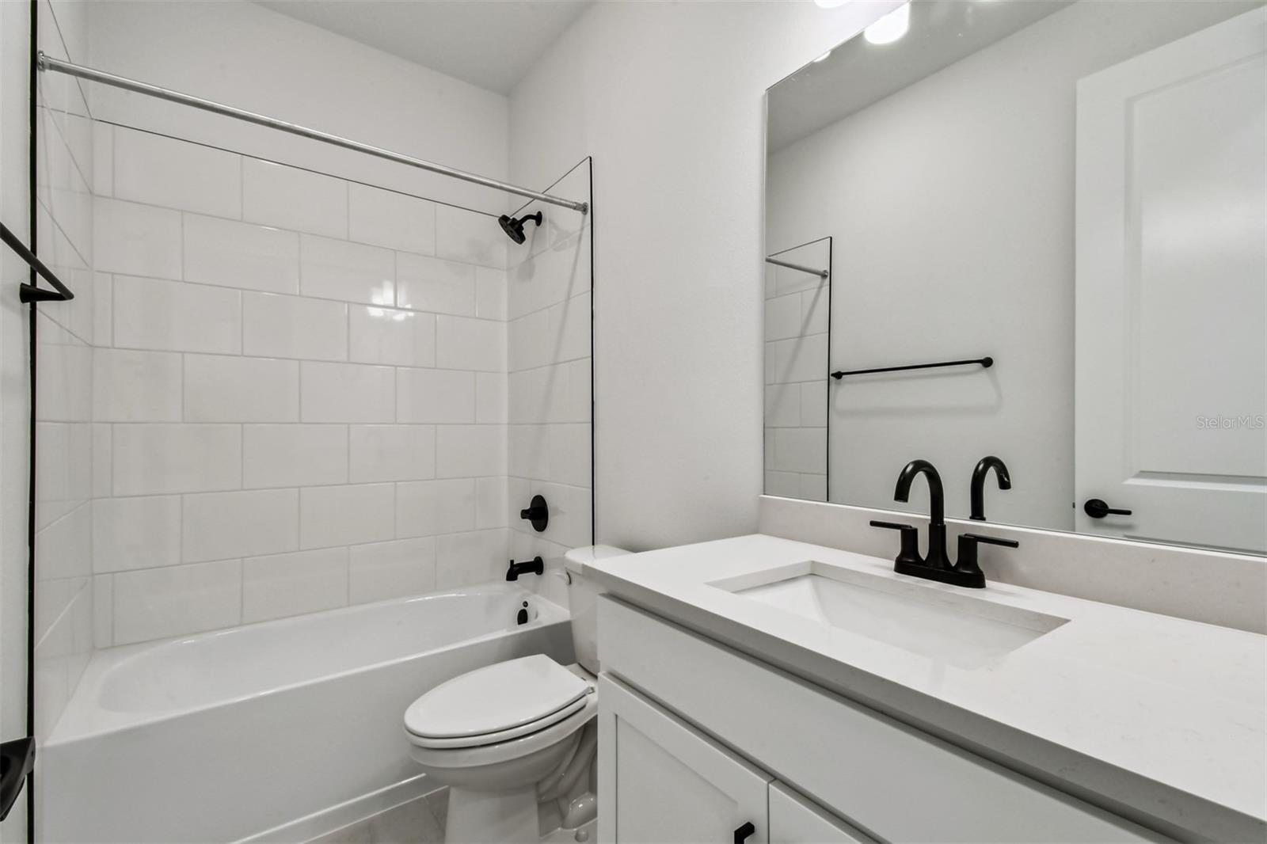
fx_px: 528
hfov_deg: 100.4
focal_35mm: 15
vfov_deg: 77.3
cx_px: 634
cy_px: 422
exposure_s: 1/2
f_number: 22
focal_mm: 10
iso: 100
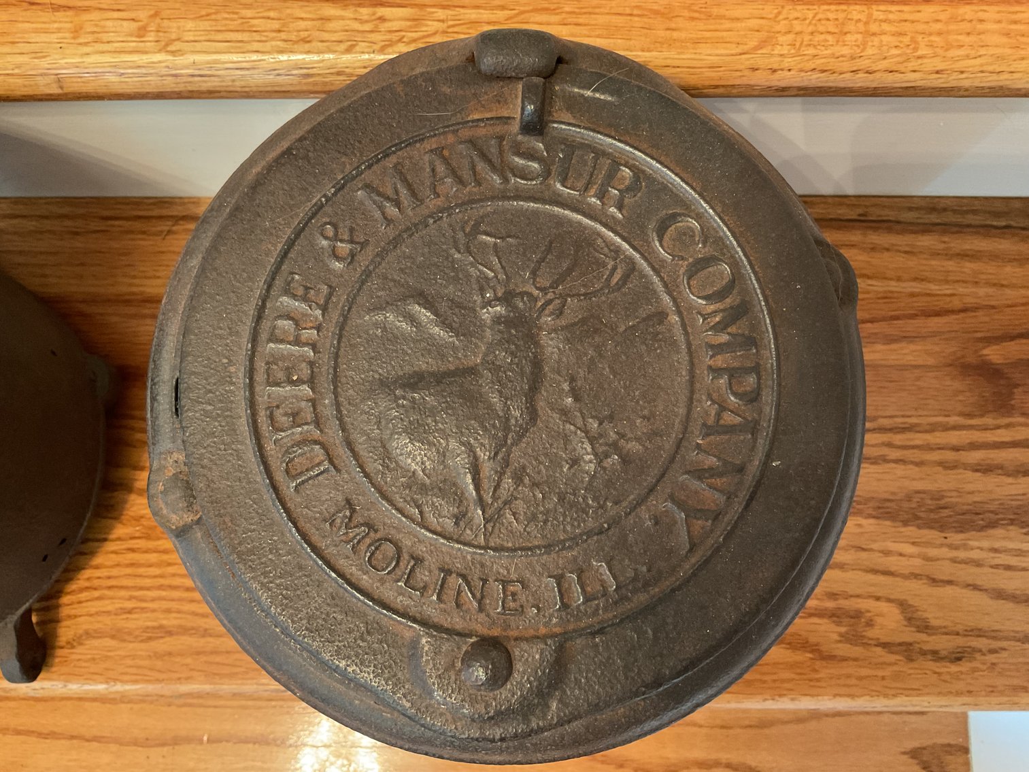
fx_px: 862
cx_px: 514
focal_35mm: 29
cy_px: 386
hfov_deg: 61.7
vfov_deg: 48.2
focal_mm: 3
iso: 320
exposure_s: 1/30
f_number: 1.8
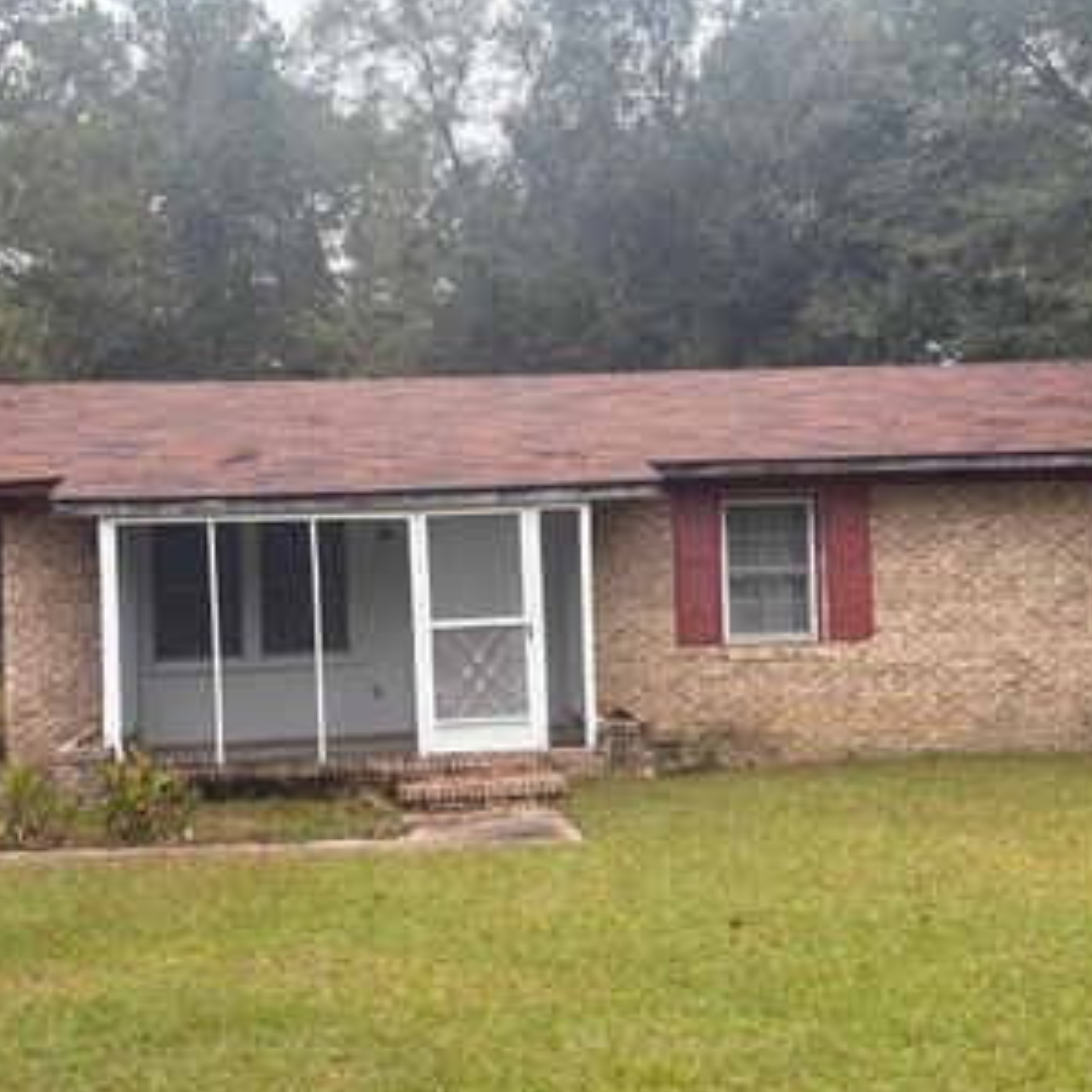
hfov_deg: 42.7
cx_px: 470
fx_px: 1392
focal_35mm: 39
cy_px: 557
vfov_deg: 42.8
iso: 64
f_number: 1.6
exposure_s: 1/241
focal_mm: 5.96
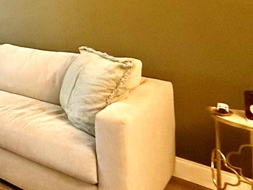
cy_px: -16
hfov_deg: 28.5
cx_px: -123
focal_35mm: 44
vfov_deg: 29.8
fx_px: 322
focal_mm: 2.22
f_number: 2.2
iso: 800
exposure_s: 1/60
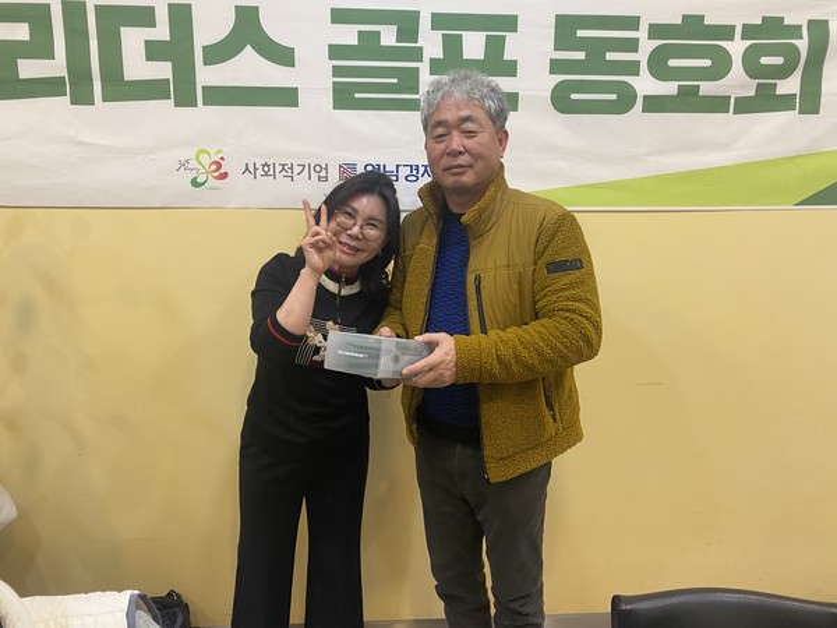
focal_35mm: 26
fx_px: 629
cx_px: 418
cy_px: 314
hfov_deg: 67.3
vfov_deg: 53.1
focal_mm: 4.25
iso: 125
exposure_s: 1/60
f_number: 1.8
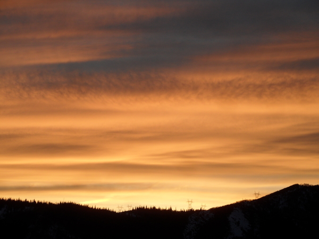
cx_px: 160
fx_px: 1382
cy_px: 120
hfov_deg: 13.2
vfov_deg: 9.9
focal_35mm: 150
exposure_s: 1/125
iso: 100
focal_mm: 24.6
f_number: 4.4
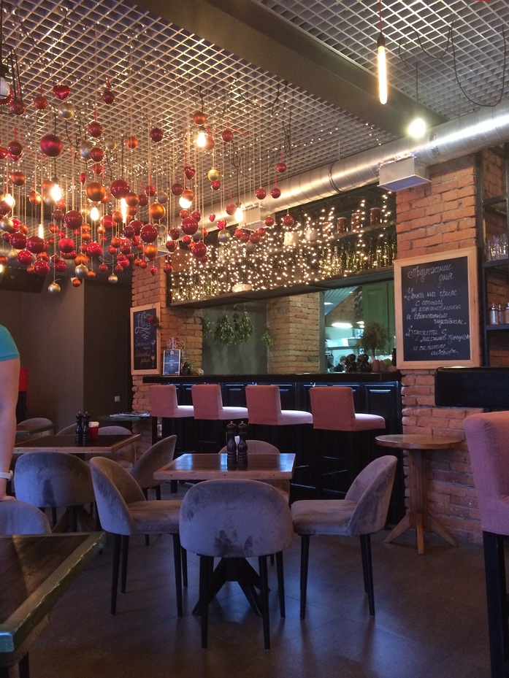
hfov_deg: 48.2
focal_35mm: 29
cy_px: 339
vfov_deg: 61.7
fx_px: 568
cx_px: 254
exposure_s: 1/33
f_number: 2.2
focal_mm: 4.15
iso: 320
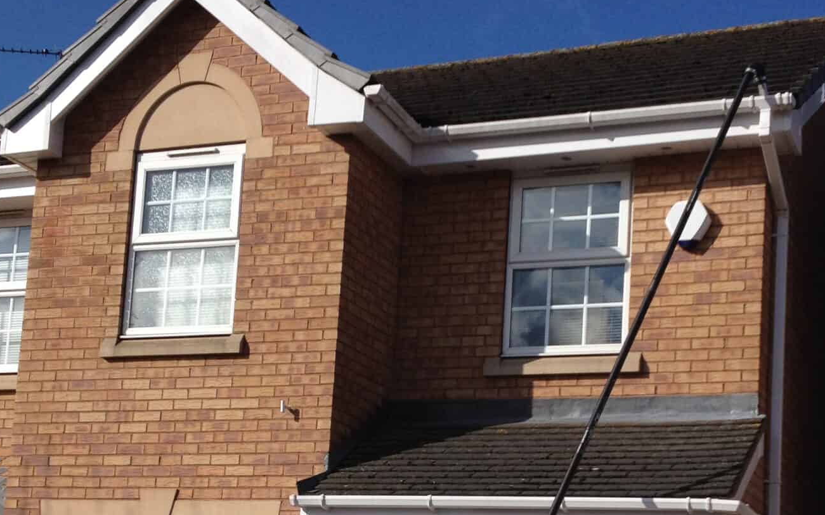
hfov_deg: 28.2
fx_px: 1641
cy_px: 470
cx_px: 458
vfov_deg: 17.6
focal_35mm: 73
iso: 50
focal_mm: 4.28
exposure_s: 1/2632
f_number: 2.4
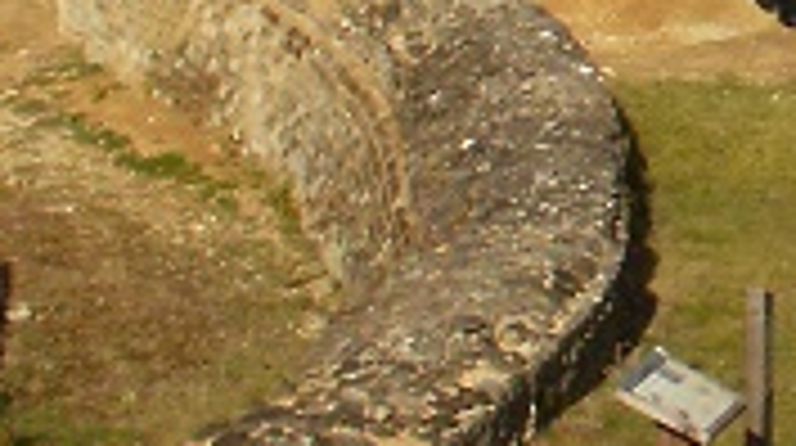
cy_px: -338
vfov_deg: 5.4
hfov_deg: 9.2
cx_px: 1466
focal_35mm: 222
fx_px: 4679
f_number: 5.6
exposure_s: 1/640
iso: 100
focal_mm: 6.3
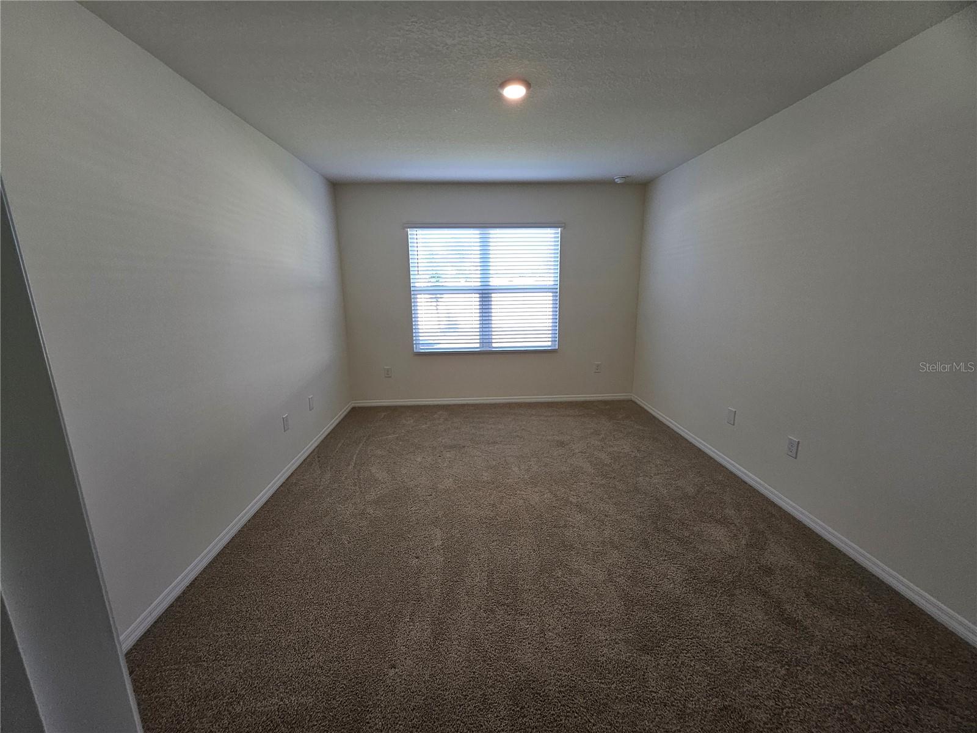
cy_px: 366
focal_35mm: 13
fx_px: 367
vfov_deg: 89.9
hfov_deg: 106.2
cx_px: 488
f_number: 2.2
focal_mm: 1.7
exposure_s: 1/60
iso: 50
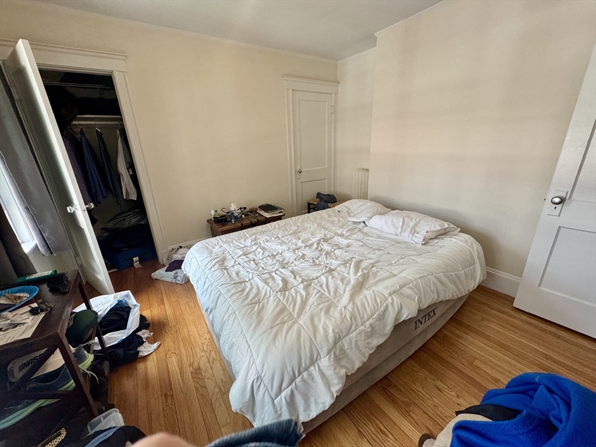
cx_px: 298
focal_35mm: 14
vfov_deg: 85.7
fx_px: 241
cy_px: 224
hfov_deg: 102.1
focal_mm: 2.22
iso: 200
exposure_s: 1/120
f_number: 2.2
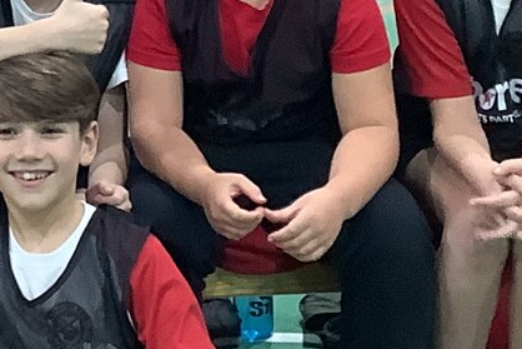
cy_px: -161
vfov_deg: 8.5
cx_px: -234
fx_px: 2292
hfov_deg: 12.4
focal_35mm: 158
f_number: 2.4
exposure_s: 1/50
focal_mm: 3.3
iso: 200
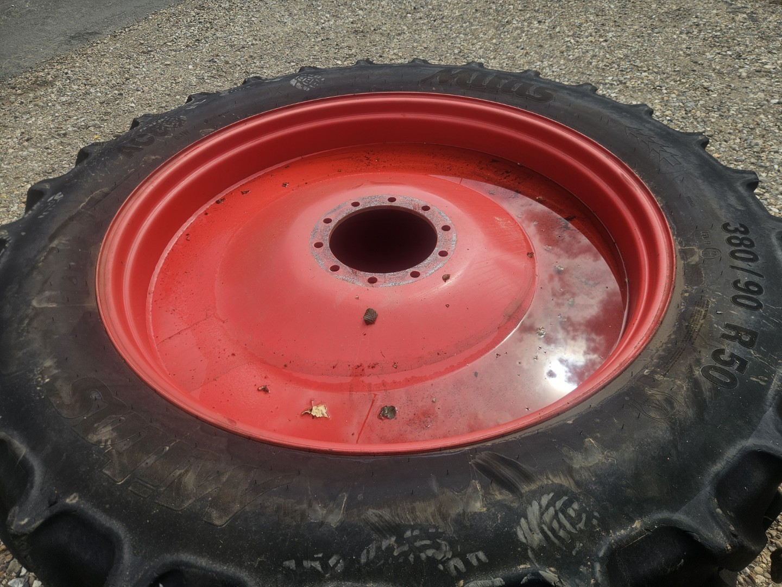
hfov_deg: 73.9
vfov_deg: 58.9
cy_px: 294
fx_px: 520
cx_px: 391
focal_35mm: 23
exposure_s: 1/775
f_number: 1.8
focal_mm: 5.4
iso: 25
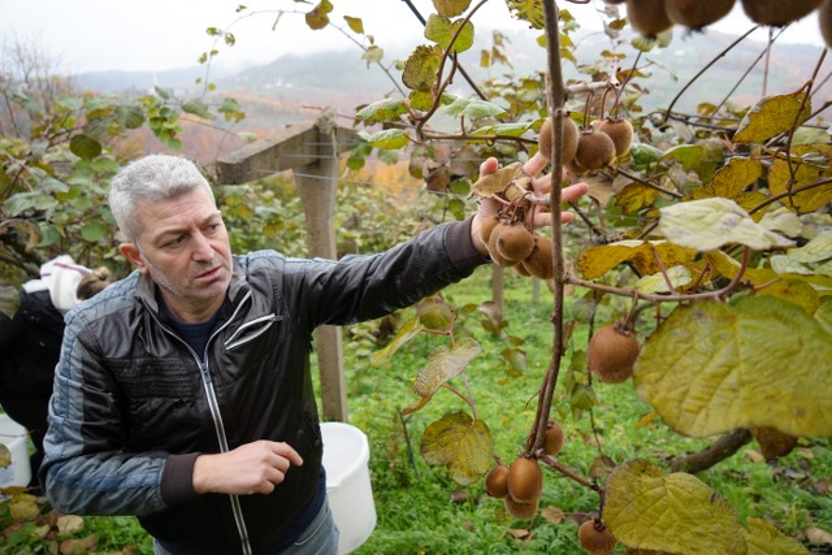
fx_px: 555
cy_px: 278
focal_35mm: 24
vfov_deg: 53.2
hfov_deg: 73.7
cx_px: 416
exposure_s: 1/160
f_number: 4
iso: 250
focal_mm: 24
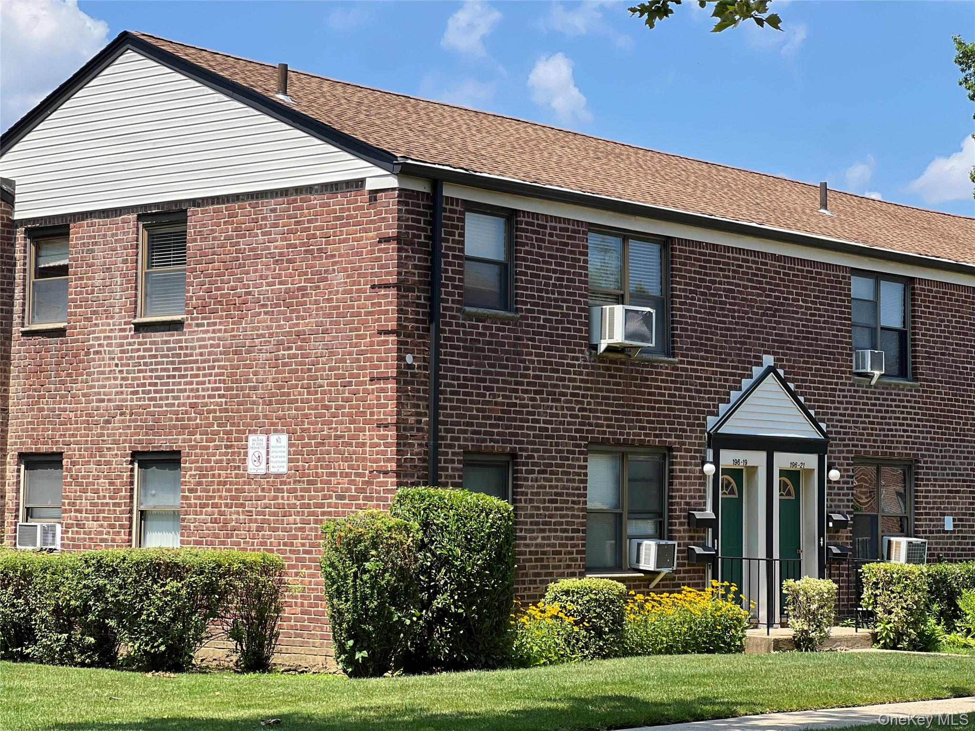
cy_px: 366
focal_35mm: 77
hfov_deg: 25.3
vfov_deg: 19.1
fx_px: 2169
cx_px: 488
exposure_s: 1/306
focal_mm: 9
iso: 25
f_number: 2.8
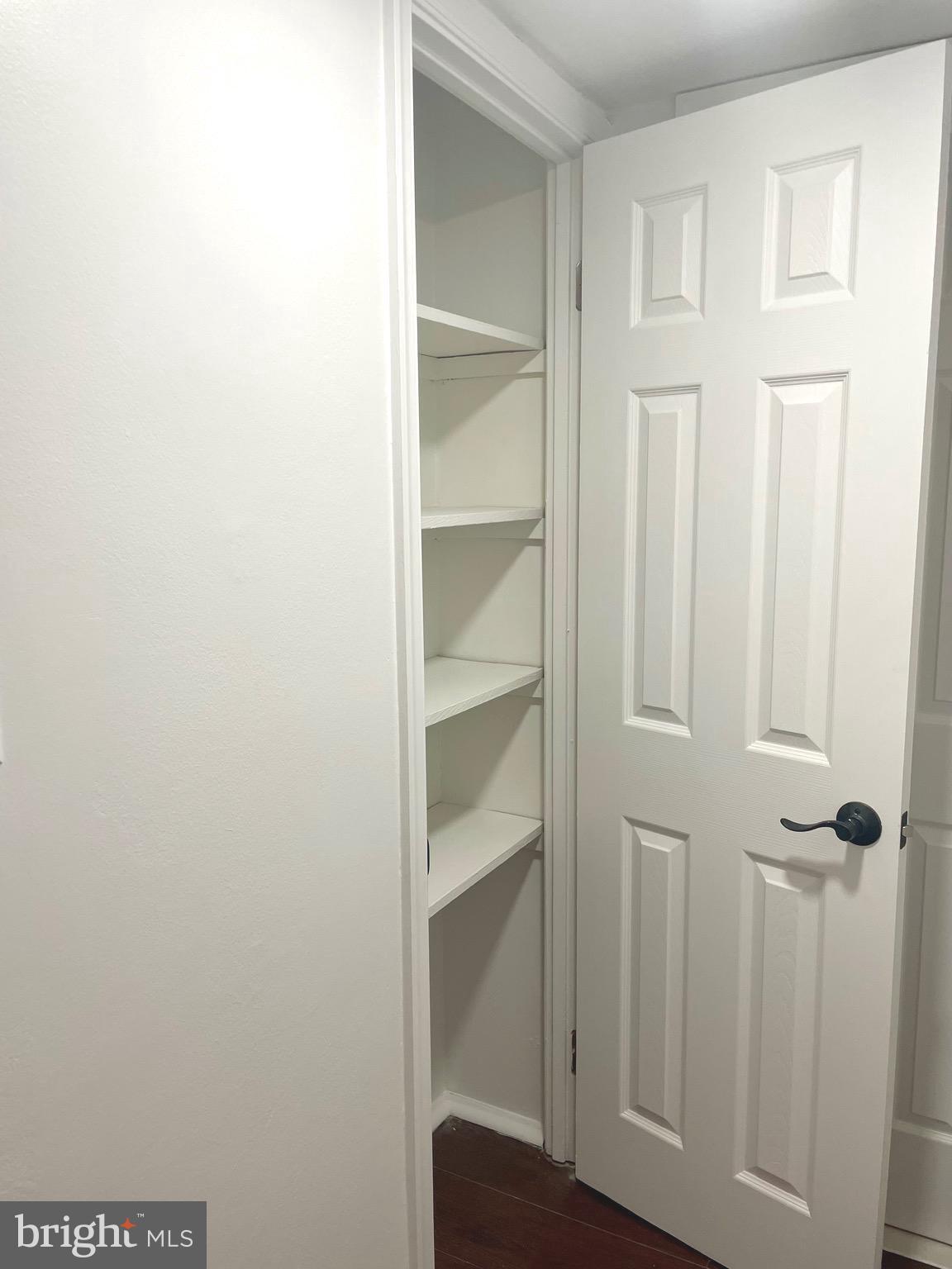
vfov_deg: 67.3
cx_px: 476
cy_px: 634
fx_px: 953
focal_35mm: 26
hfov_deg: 53.1
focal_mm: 4.2
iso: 80
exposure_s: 1/120
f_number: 1.6
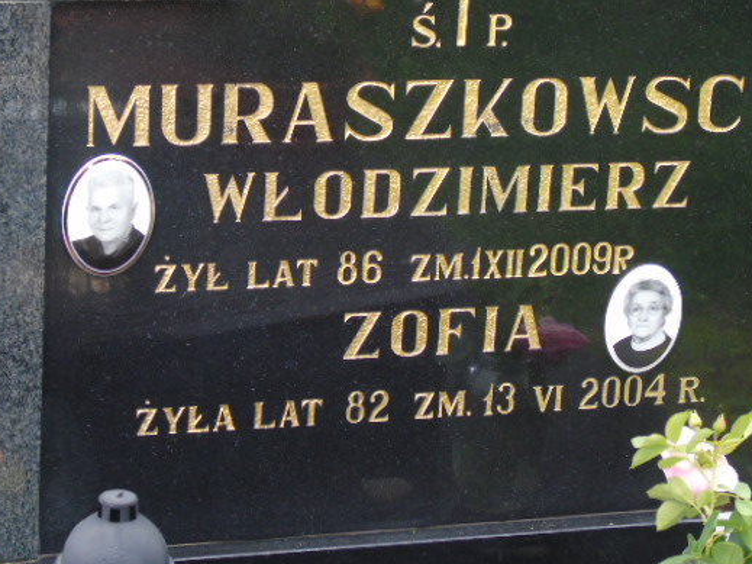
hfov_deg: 17.0
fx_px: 2519
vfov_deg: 12.8
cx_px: 396
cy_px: 231
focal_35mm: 116
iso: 200
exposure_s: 1/60
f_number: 4.3
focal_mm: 17
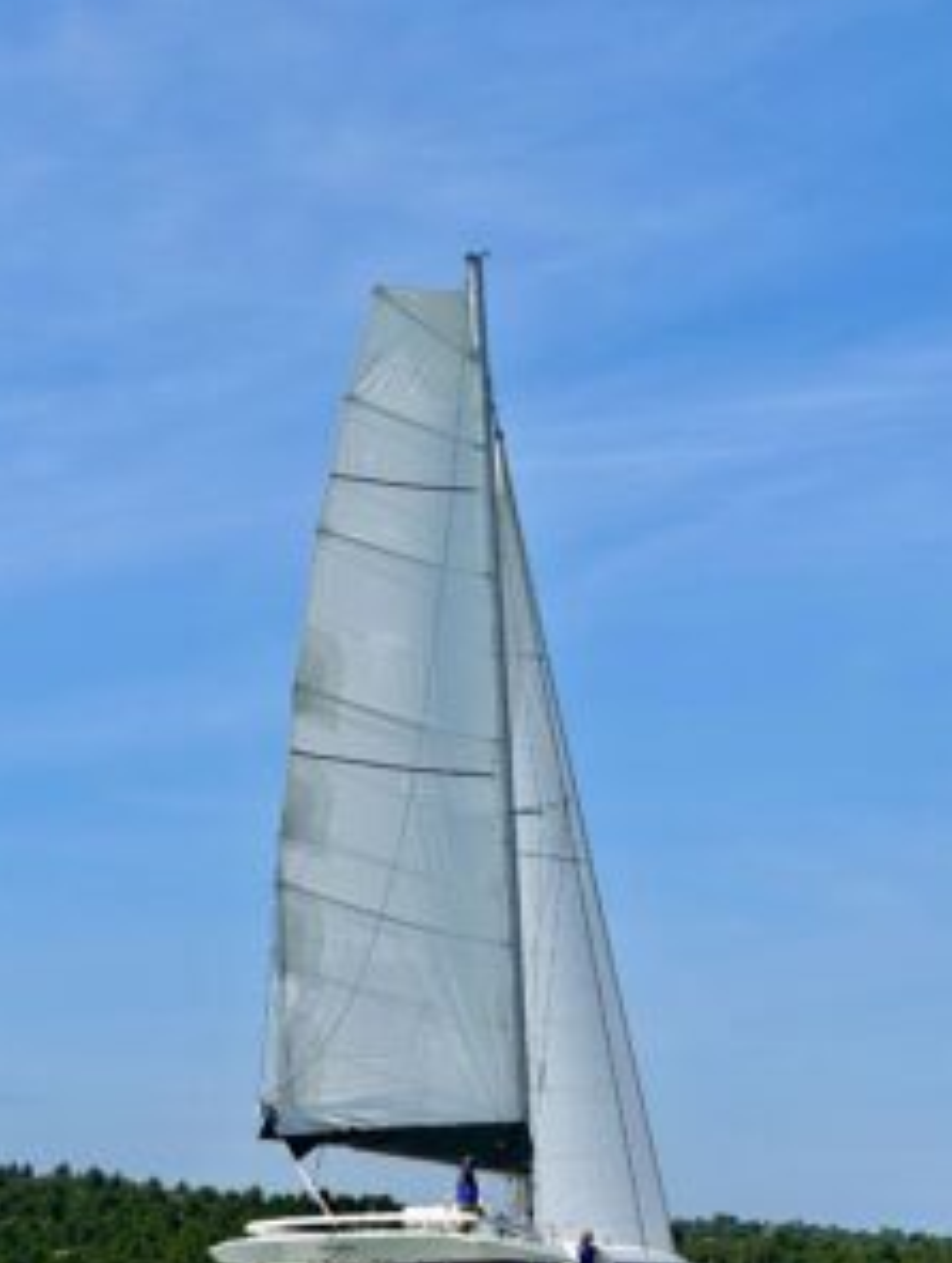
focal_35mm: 91
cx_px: 540
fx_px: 3327
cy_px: 730
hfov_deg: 16.3
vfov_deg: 21.5
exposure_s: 1/1119
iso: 32
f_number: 2.8
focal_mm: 9
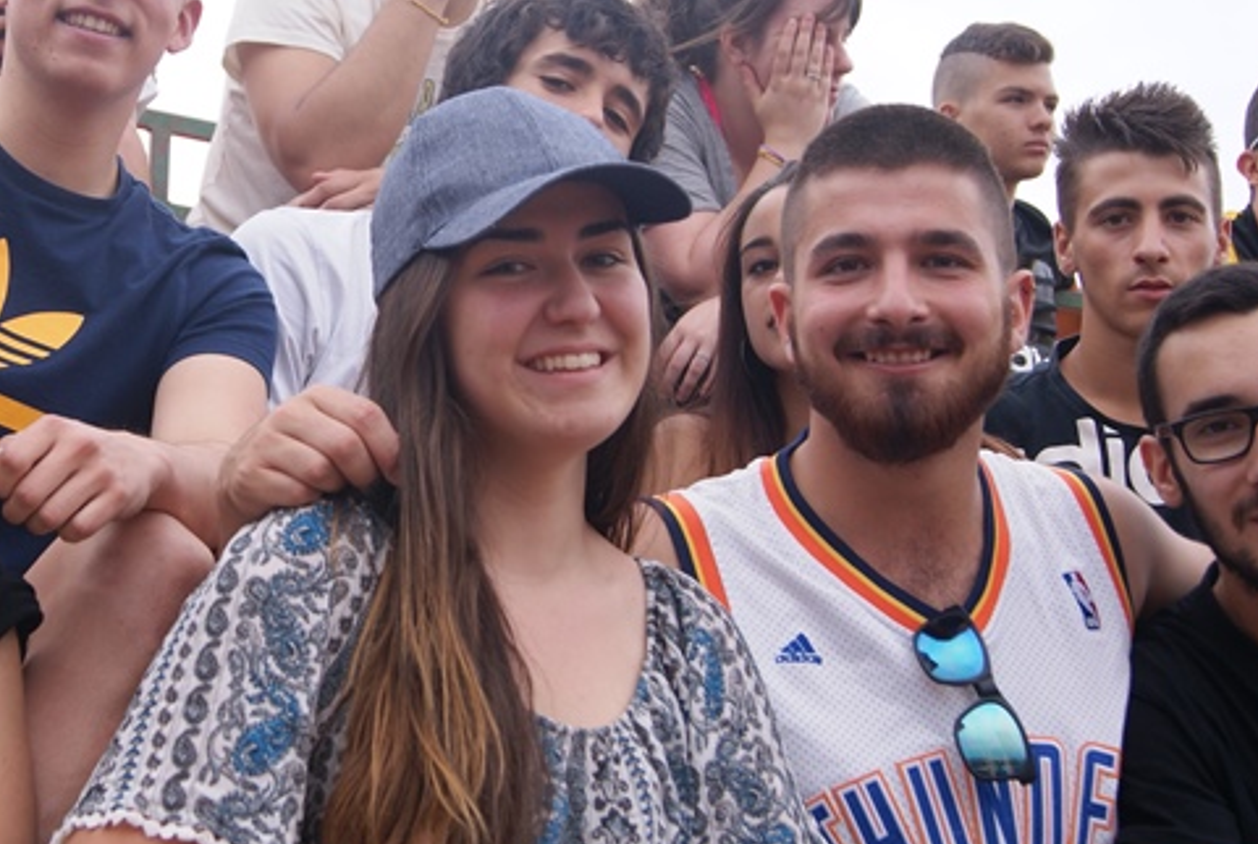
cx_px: 291
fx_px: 2626
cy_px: 322
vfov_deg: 18.2
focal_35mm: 75
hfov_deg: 26.5
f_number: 4.5
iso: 100
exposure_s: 1/125
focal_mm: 30
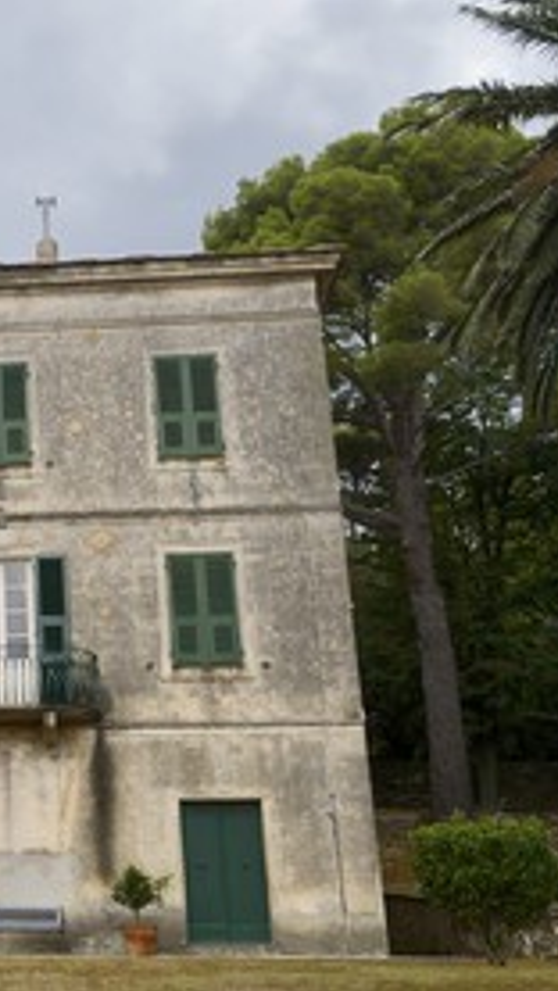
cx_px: -122
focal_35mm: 54
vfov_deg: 38.5
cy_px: 497
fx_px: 1419
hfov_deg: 20.7
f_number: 10
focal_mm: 34
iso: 400
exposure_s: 1/200
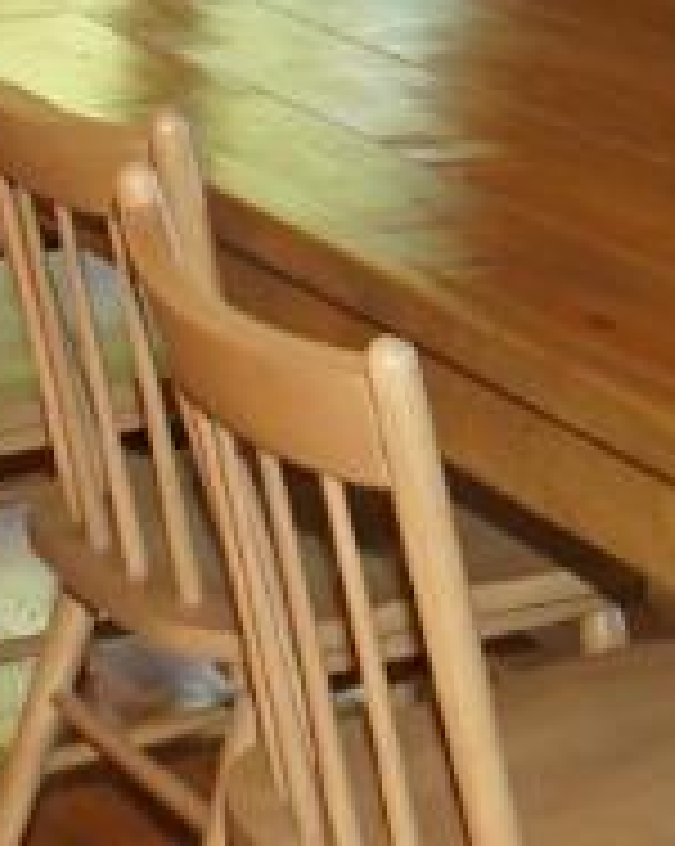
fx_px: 4502
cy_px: -432
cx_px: 356
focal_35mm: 180
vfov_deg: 10.4
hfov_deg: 8.6
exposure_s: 1/60
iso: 200
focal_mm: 16
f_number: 3.5
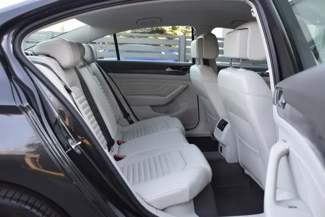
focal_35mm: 32
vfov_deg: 41.7
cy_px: 108
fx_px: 284
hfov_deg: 59.5
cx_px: 162
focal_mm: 21
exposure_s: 1/80
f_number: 4.5
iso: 320
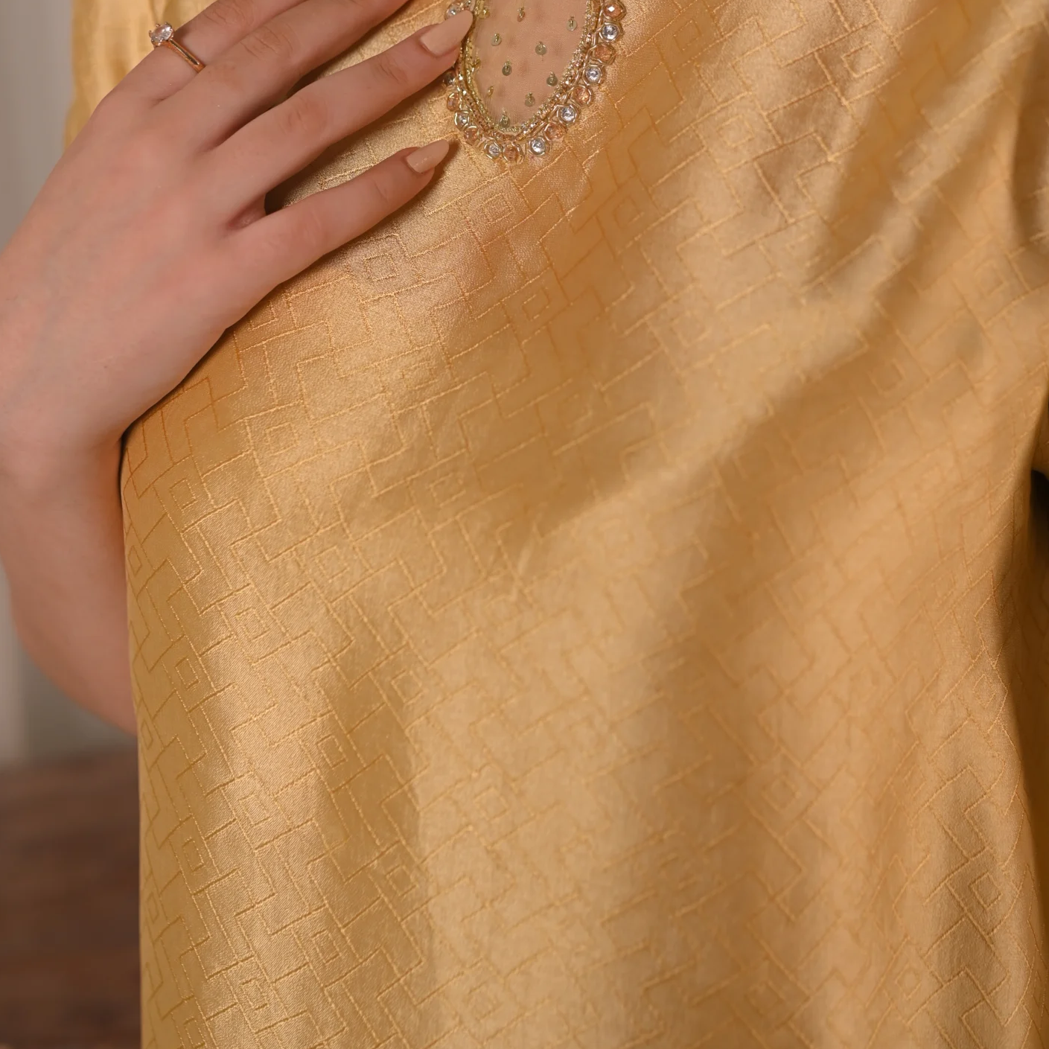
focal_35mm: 54
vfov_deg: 30.4
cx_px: 594
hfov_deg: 31.6
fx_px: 1851
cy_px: 134
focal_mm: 35
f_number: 2.8
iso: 160
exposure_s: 1/100
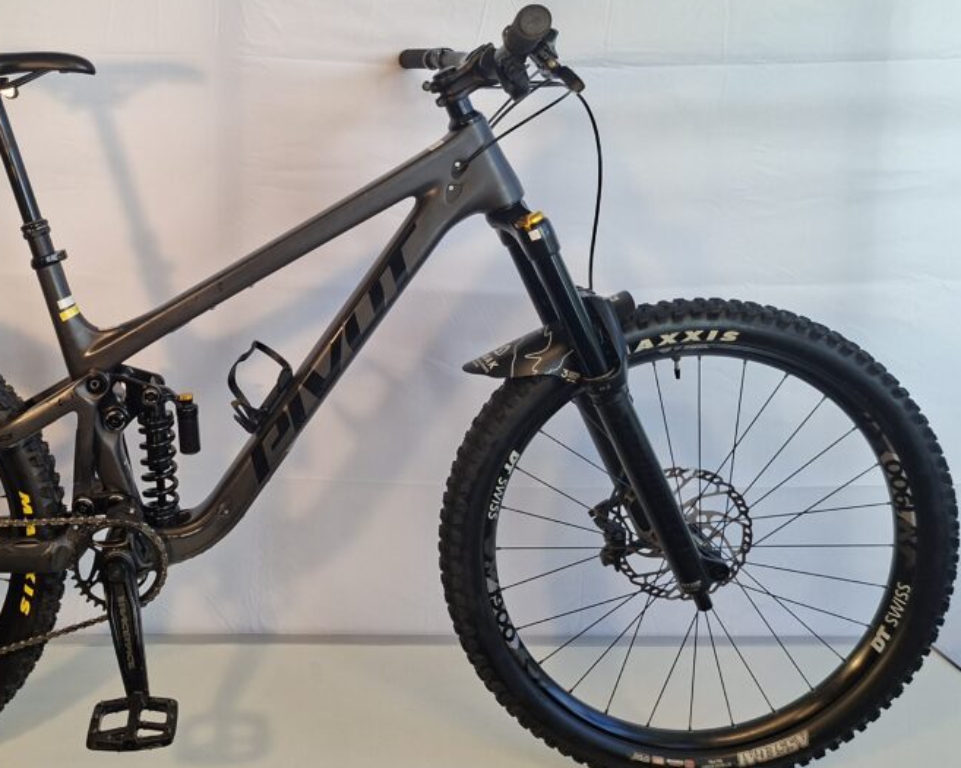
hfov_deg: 49.5
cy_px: 243
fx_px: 995
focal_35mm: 35
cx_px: 238
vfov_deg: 41.5
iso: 50
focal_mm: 5.54
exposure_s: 1/131
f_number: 1.8
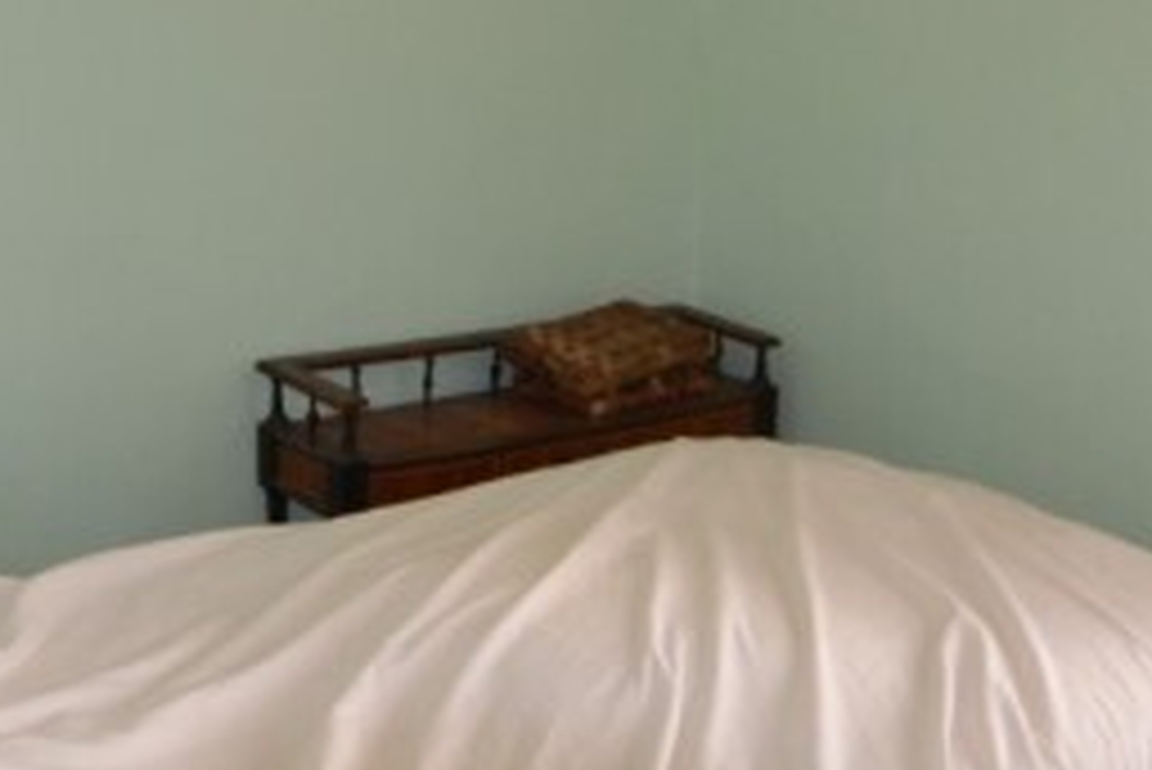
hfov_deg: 38.4
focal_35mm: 52
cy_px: 209
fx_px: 1651
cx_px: 477
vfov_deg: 26.0
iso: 400
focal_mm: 11
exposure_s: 1/80
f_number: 4
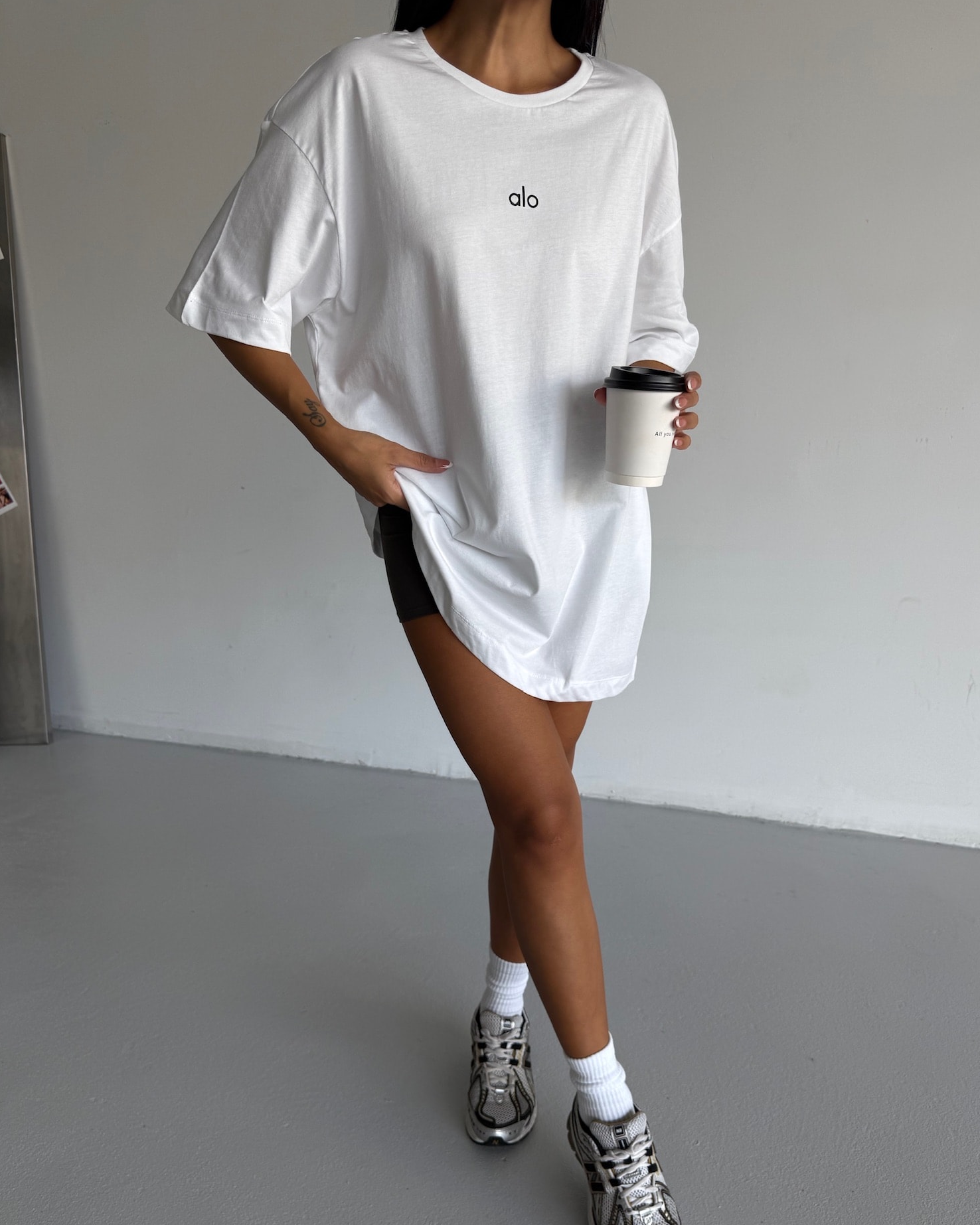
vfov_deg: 65.9
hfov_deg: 54.9
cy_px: 673
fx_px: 943
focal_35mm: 26
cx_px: 507
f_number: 1.78
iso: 64
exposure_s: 1/233
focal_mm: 6.76
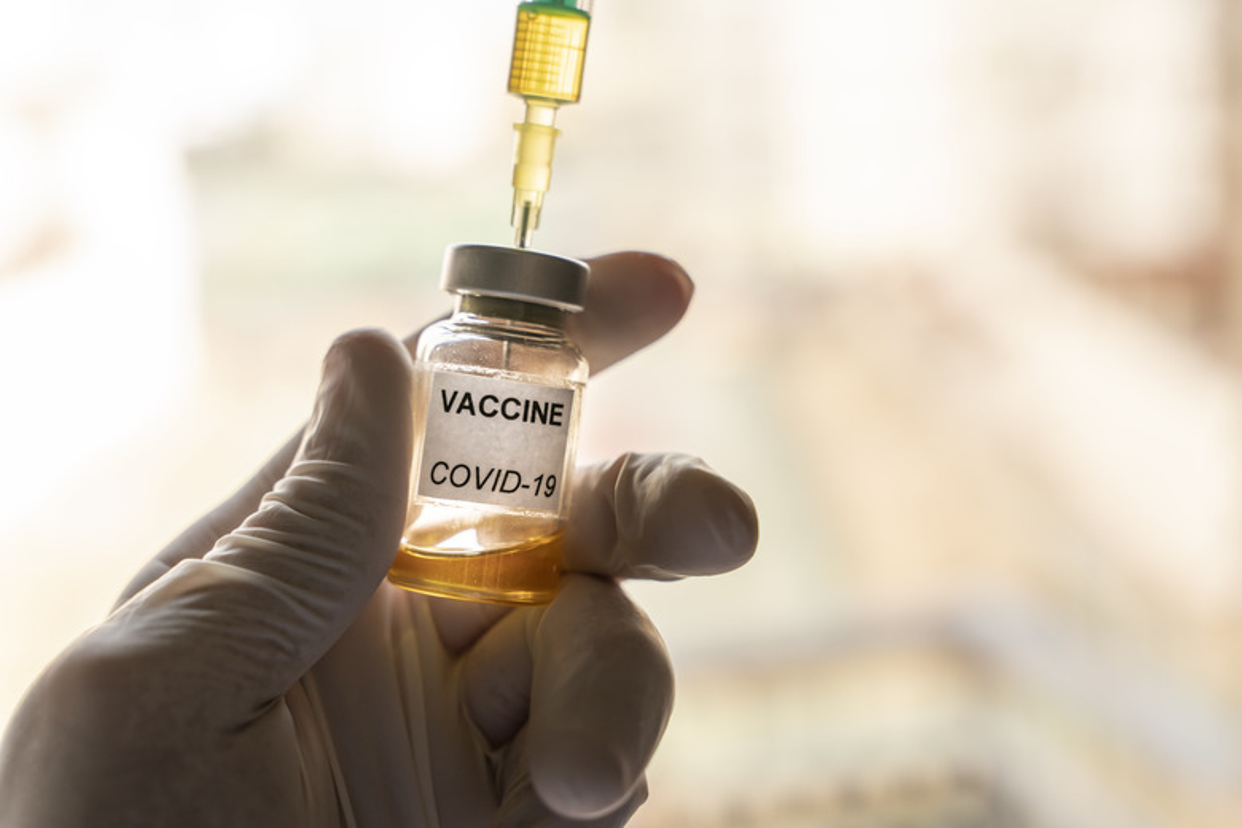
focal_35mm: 52
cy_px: 414
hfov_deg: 38.2
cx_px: 621
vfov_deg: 26.0
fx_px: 1794
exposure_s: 1/80
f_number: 4.5
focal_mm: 52
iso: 100
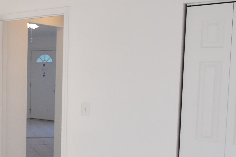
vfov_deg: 25.0
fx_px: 354
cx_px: -28
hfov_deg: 32.2
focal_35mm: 54
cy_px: 92
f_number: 3.5
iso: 800
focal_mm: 10
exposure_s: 1/500
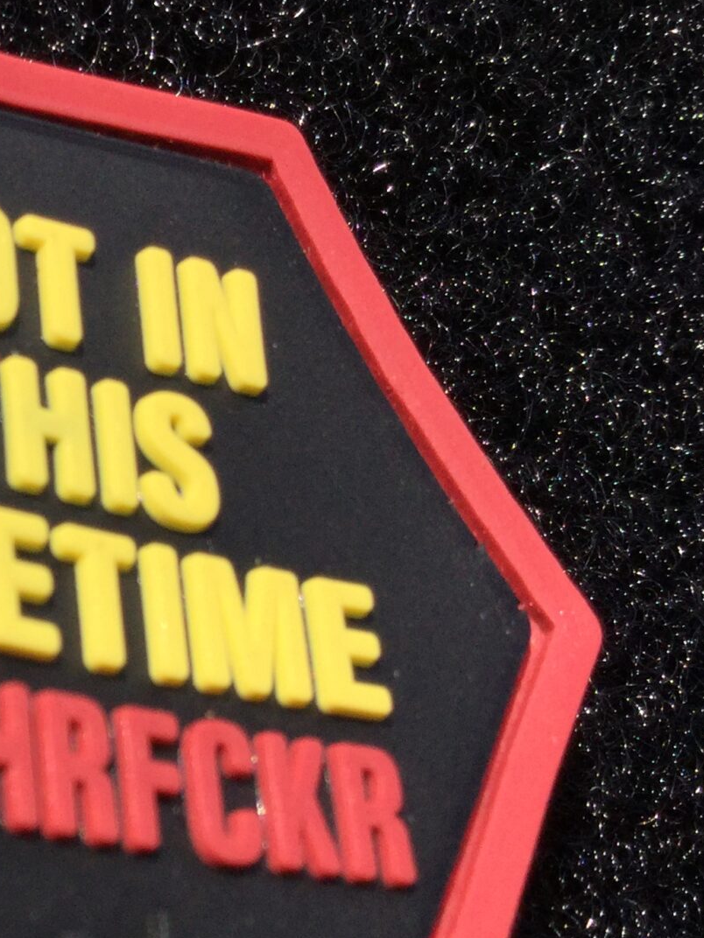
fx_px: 2007
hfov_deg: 18.8
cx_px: -138
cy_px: 667
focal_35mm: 74
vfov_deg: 26.1
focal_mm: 3.3
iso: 25
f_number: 2.4
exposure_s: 1/2203
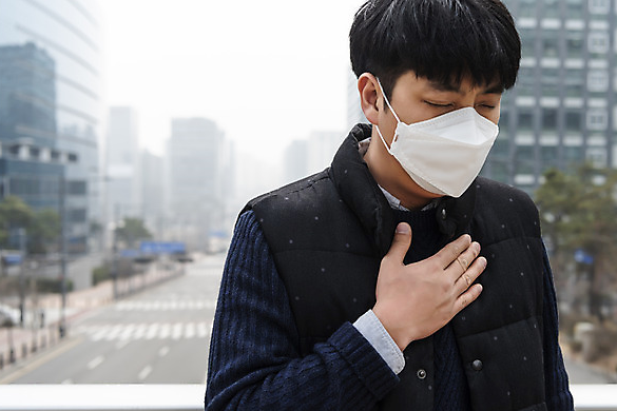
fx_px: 703
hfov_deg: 47.4
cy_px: 210
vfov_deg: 32.6
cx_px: 310
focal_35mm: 41
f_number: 4
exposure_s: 1/1000
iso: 160
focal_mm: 40
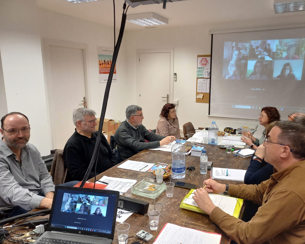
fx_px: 244
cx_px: 163
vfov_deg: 53.2
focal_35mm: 27
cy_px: 124
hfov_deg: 64.0
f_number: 1.8
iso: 200
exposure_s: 1/50
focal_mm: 4.65
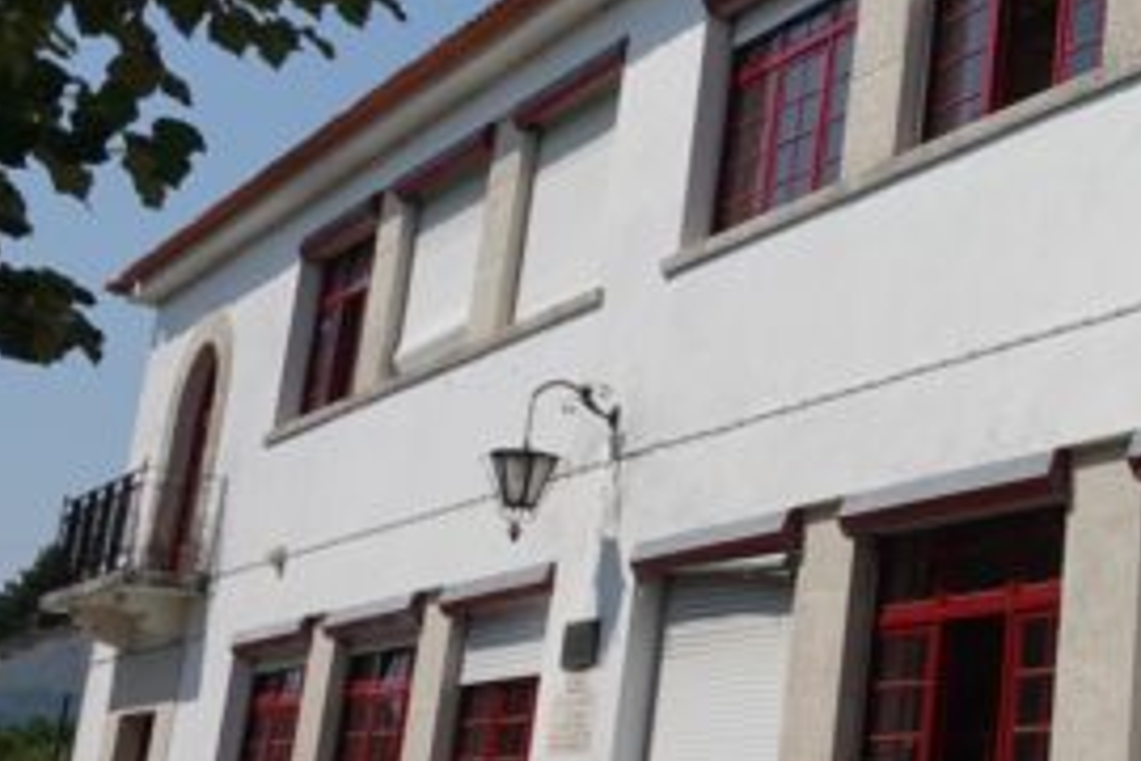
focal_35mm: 64
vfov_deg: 21.2
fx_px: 2028
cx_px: 1488
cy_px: 326
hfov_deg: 26.6
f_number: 5.6
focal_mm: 8.8
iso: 100
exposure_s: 1/1000
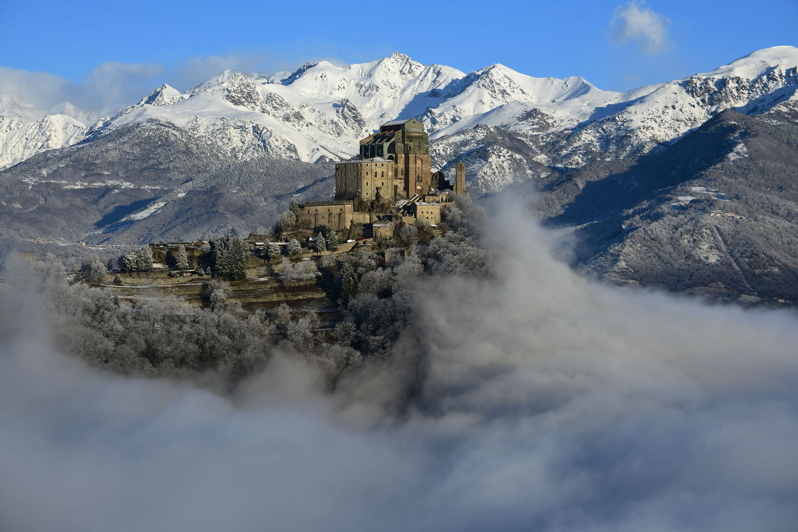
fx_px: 1773
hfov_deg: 25.4
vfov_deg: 17.1
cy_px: 266
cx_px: 399
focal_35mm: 80
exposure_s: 1/1600
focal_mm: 80
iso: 320
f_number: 10
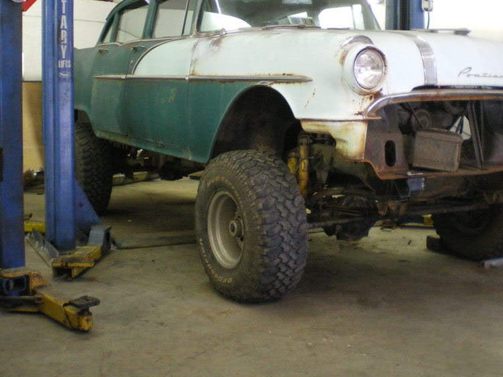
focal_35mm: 52
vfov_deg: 27.9
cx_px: 295
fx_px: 756
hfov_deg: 36.7
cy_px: 126
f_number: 3.1
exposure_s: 1/20
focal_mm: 6.3
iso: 400
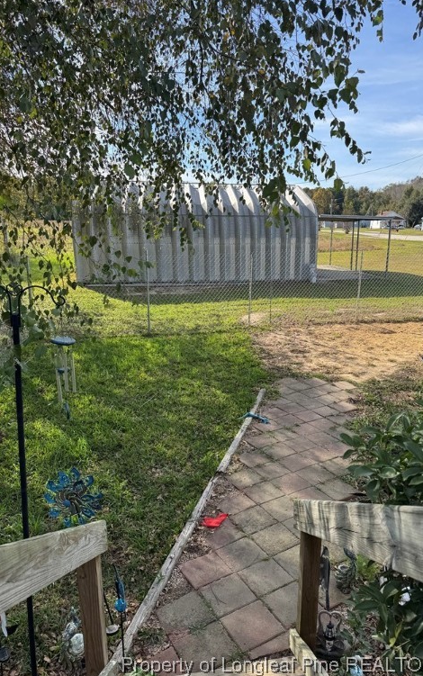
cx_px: 257
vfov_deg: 70.4
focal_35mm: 26
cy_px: 339
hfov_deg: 47.3
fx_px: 479
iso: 80
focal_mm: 6.76
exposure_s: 1/1721
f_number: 1.78
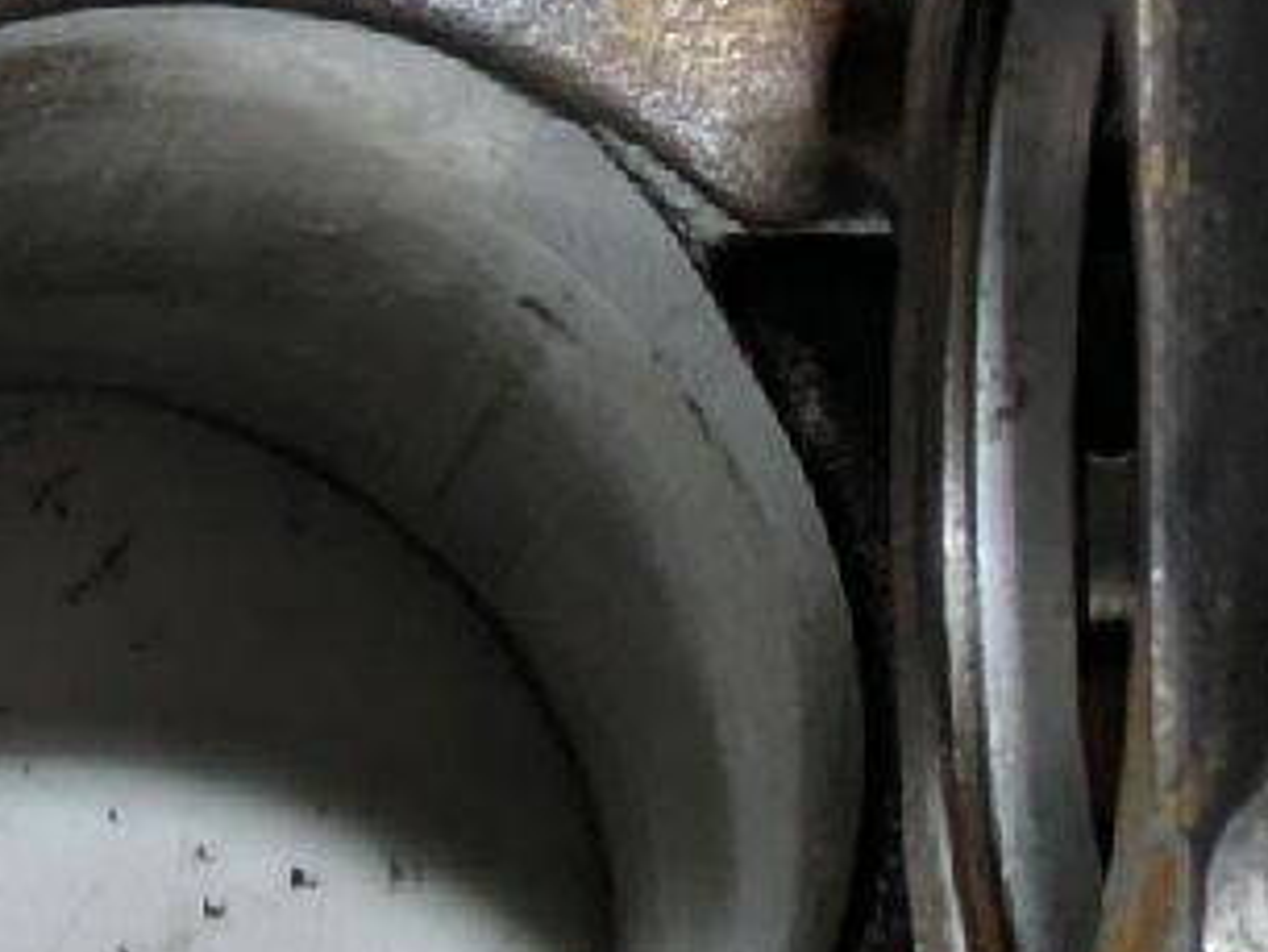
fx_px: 11763
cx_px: -836
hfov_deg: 6.1
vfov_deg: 4.6
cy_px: 341
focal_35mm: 321
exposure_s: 1/100
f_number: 1.89
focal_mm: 5.43
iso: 54
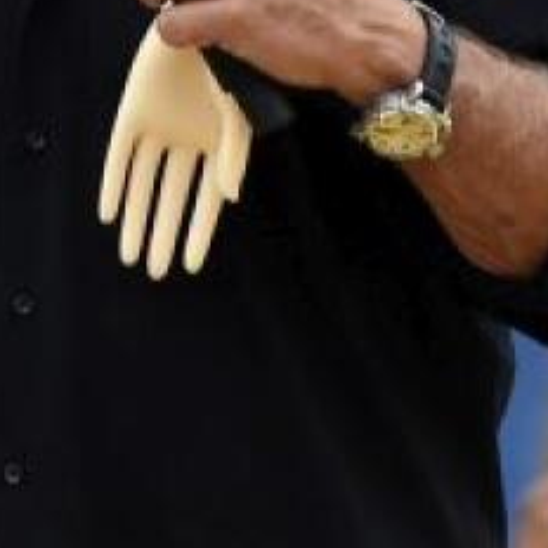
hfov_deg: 2.0
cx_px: 118
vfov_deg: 2.0
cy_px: -76
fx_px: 15331
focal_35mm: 856
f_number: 5.6
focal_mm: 195
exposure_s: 1/640
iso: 1000
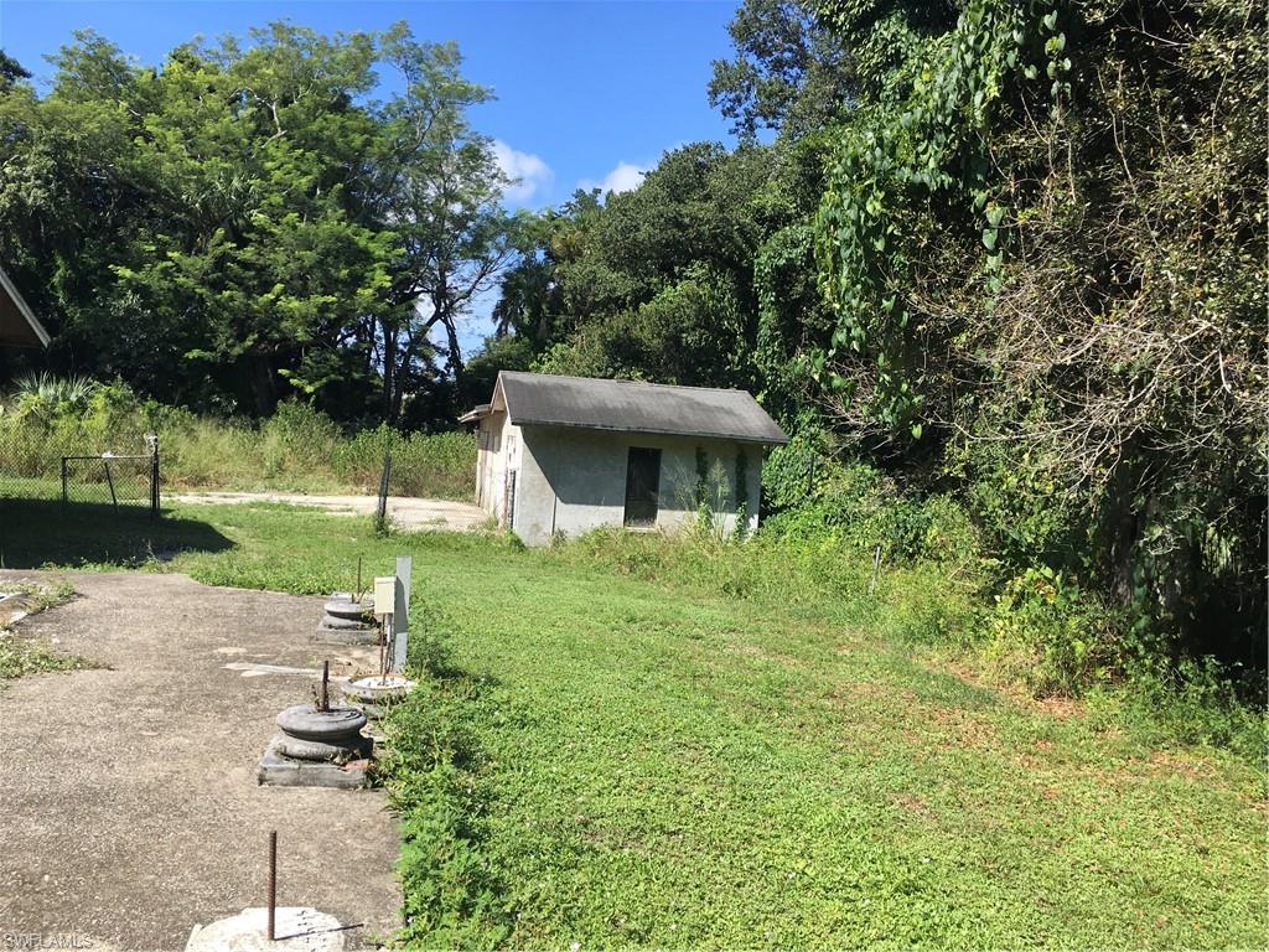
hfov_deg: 61.7
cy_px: 476
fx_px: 1063
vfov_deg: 48.2
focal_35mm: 29
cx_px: 634
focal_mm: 4.15
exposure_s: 1/1012
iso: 25
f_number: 2.2
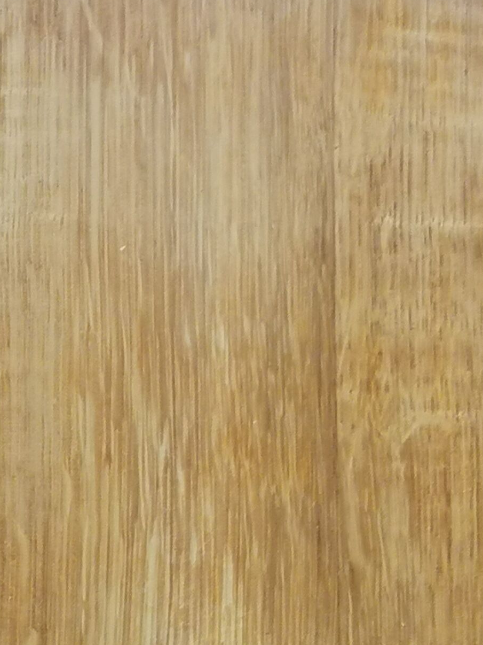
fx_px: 1563
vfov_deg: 23.3
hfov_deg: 16.2
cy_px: 266
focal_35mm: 84
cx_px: -218
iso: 64
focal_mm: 2.26
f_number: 2.2
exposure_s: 1/50
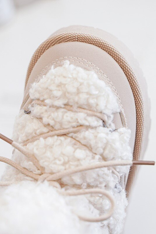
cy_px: 117
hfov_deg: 27.5
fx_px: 318
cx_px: 78
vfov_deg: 40.3
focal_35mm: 49
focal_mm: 49
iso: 500
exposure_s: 1/100
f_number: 4
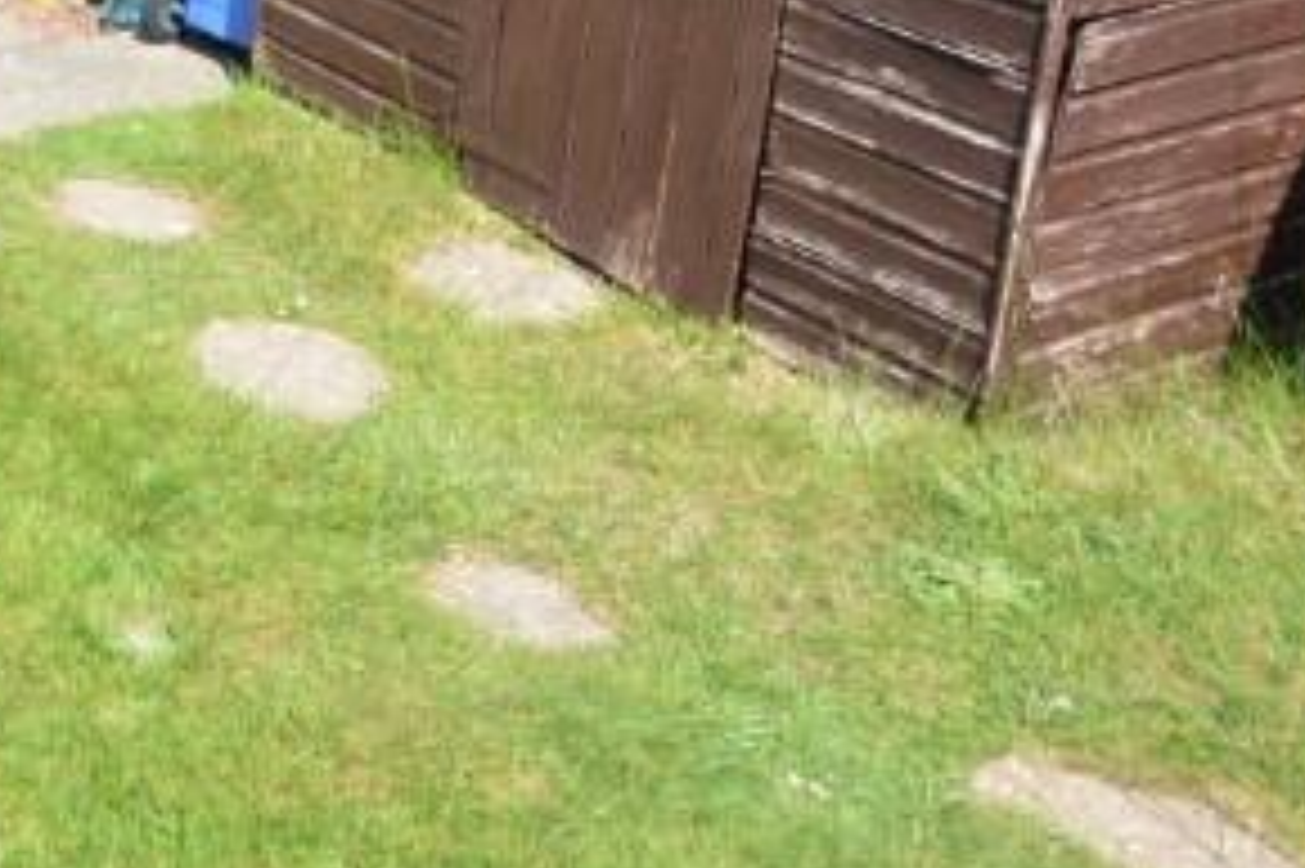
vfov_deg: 22.6
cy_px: -279
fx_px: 1920
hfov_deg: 31.2
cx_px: -284
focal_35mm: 53
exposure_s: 1/500
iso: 400
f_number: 8
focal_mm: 10
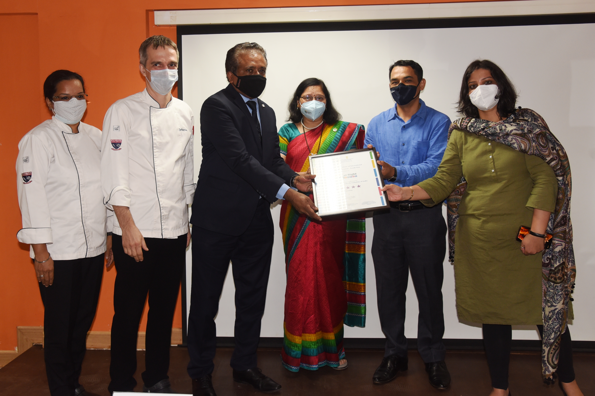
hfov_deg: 58.7
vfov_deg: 41.1
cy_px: 198
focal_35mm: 32
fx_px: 529
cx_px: 298
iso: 1000
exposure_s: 1/160
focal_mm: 32
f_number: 4.5
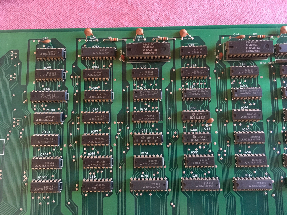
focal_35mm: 29
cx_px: 144
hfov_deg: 61.7
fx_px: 240
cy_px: 108
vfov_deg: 48.2
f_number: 2.2
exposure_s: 1/25
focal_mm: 4.15
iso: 200
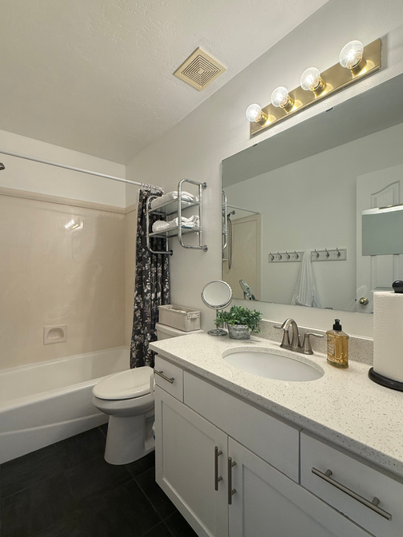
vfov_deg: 94.5
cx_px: 186
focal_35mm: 16
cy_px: 275
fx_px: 248
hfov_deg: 78.0
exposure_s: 1/120
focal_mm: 2.22
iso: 125
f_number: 2.2
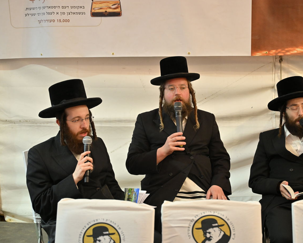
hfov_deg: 34.7
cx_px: 171
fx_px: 484
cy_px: 122
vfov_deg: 28.1
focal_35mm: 54
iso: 1600
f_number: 4.5
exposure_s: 1/250
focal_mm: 47
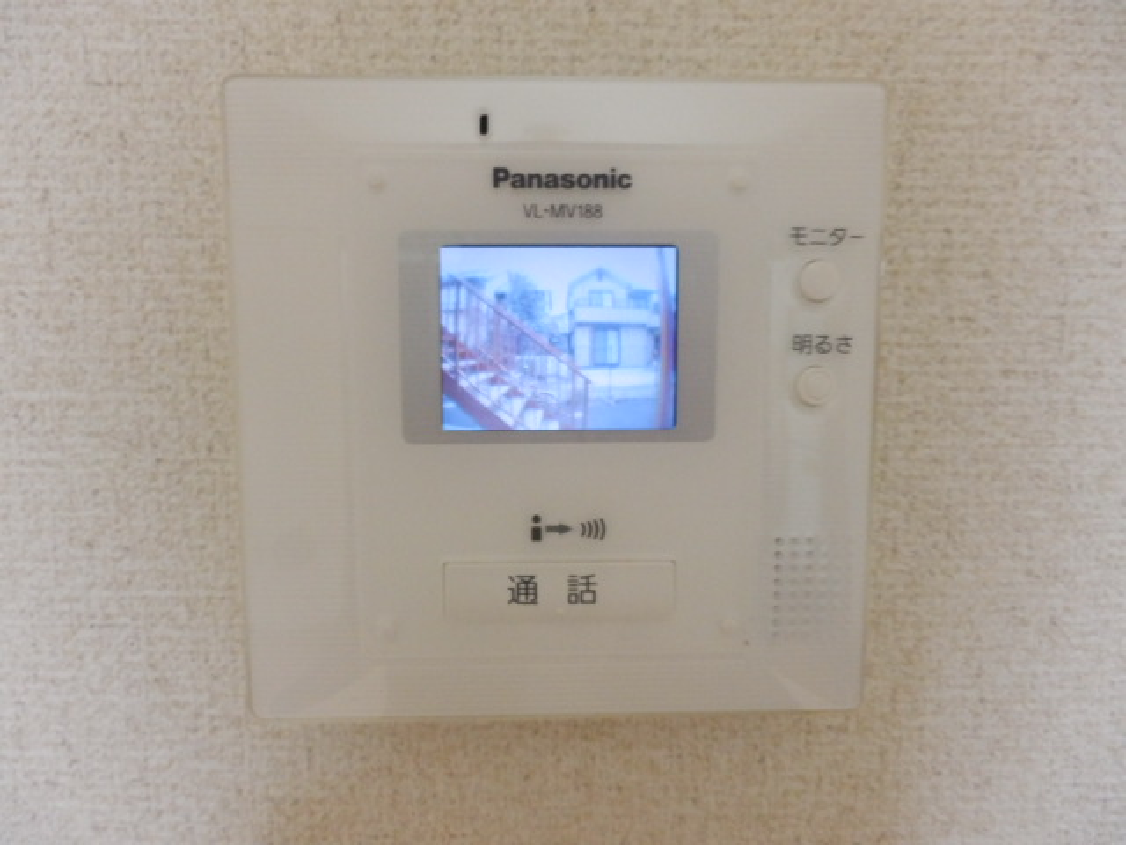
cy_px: 422
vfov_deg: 56.8
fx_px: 781
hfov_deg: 71.6
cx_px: 563
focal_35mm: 24
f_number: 3
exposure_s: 1/30
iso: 800
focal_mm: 4.2
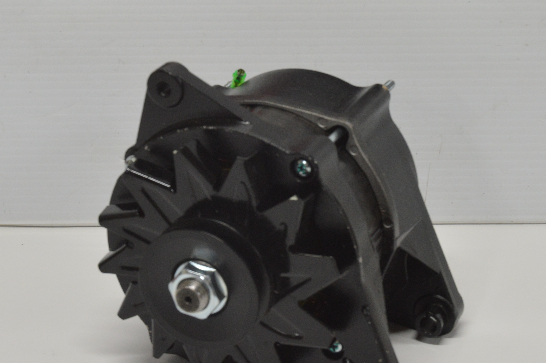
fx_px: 1727
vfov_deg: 12.0
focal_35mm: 114
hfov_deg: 18.0
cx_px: 255
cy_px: 142
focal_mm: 38
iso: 400
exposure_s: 1/15
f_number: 7.1
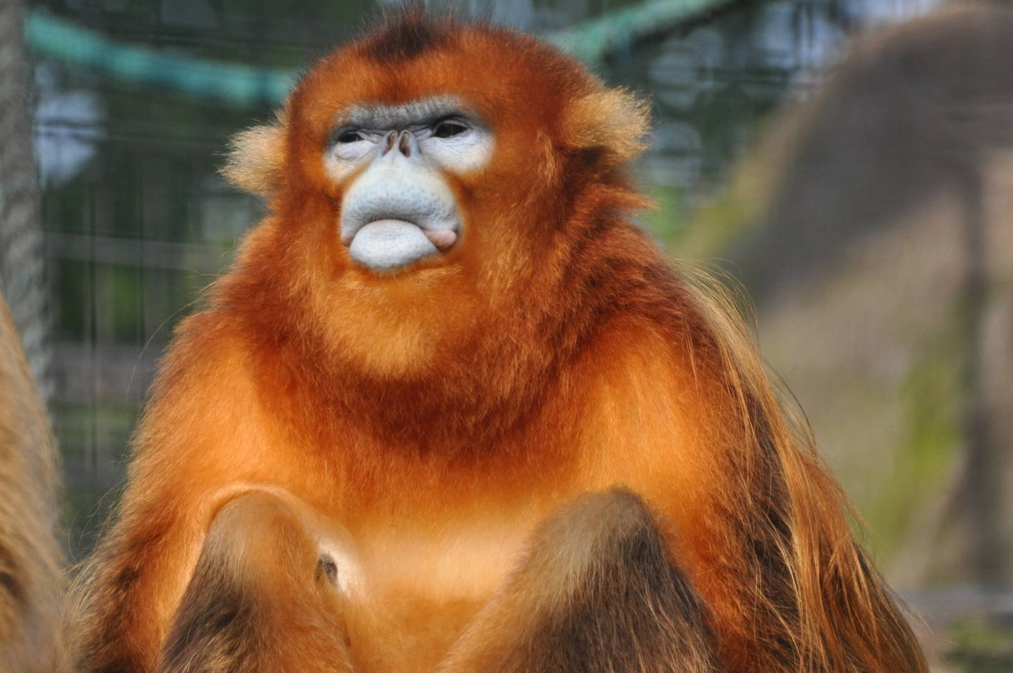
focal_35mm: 514
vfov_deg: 2.7
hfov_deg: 4.0
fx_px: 14448
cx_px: 471
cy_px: 313
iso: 800
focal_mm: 300
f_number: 5.6
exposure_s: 1/800
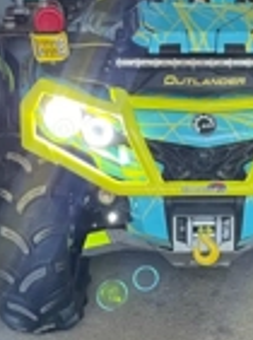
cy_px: 205
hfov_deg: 19.4
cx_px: 231
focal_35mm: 74
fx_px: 724
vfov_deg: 26.3
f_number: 1.6
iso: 320
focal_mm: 5.1
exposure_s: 1/60
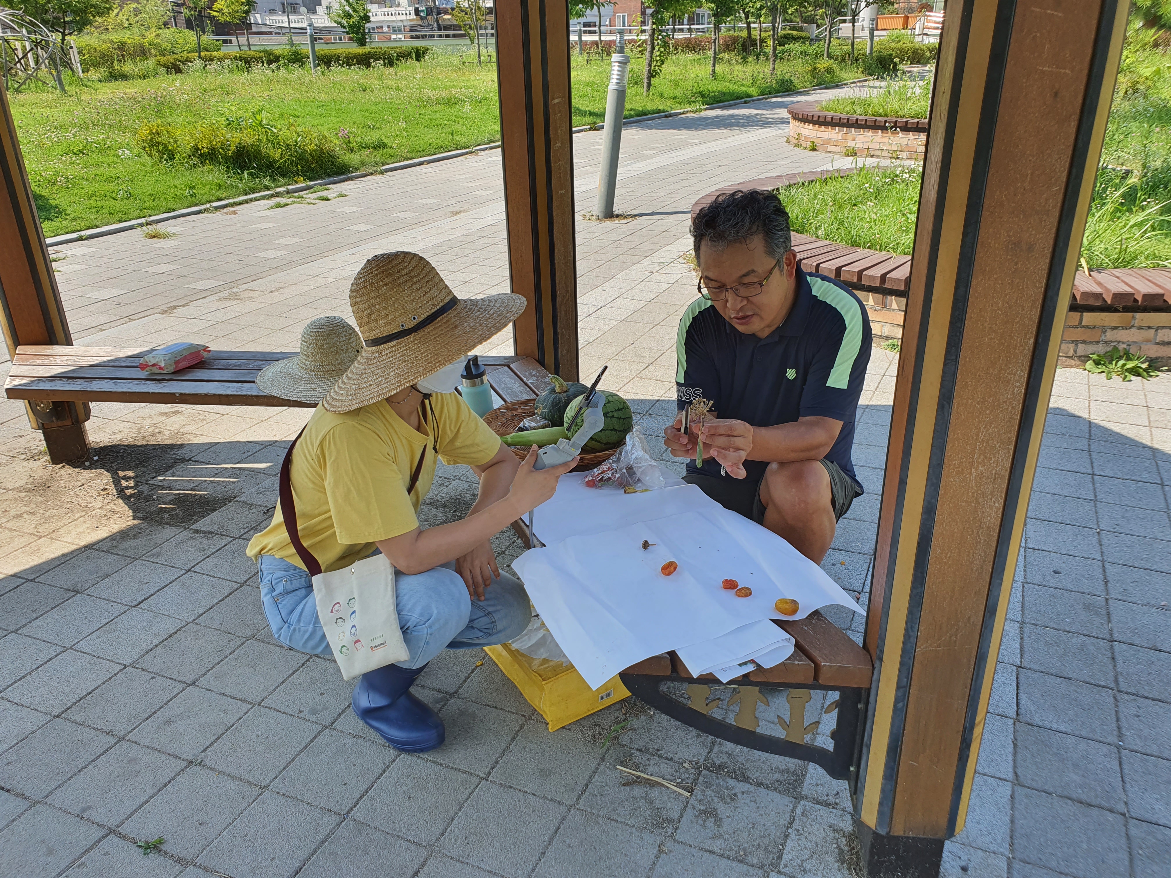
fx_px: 880
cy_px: 439
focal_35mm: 26
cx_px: 586
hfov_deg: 67.3
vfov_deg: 53.1
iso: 50
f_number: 2.4
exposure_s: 1/443
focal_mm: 4.3
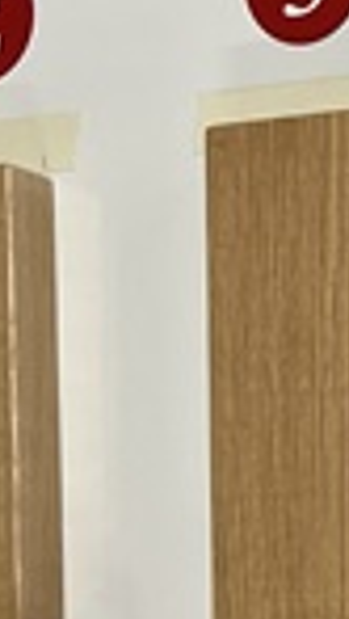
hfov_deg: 8.0
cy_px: 716
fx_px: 2280
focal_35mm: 139
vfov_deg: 15.0
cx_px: 883
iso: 80
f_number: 1.5
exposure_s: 1/100
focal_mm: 5.7
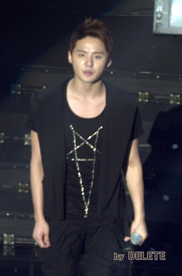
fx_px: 1830
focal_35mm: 240
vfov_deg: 8.6
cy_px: 138
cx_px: 91
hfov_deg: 5.7
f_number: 2.8
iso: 400
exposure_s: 1/20
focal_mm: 160
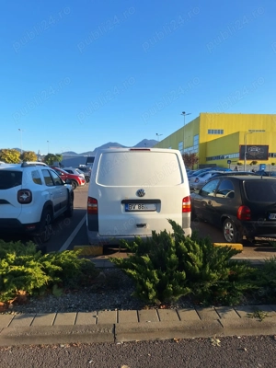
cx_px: 138
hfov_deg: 58.9
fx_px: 245
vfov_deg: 73.9
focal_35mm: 23
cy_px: 184
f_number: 1.8
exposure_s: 1/1124
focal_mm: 5.54
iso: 40
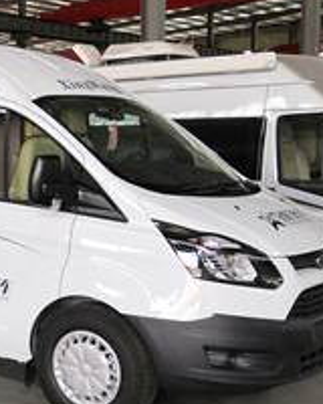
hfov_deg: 21.4
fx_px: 789
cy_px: 229
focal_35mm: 66
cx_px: -69
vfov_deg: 28.7
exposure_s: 1/60
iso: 80
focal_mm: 3.95
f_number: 1.8
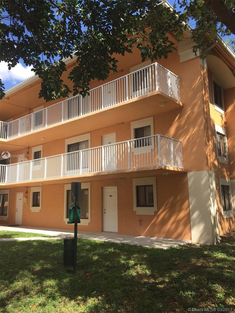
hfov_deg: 48.2
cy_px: 156
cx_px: 118
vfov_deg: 61.7
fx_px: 262
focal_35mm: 29
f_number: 2.2
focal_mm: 4.15
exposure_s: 1/842
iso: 32
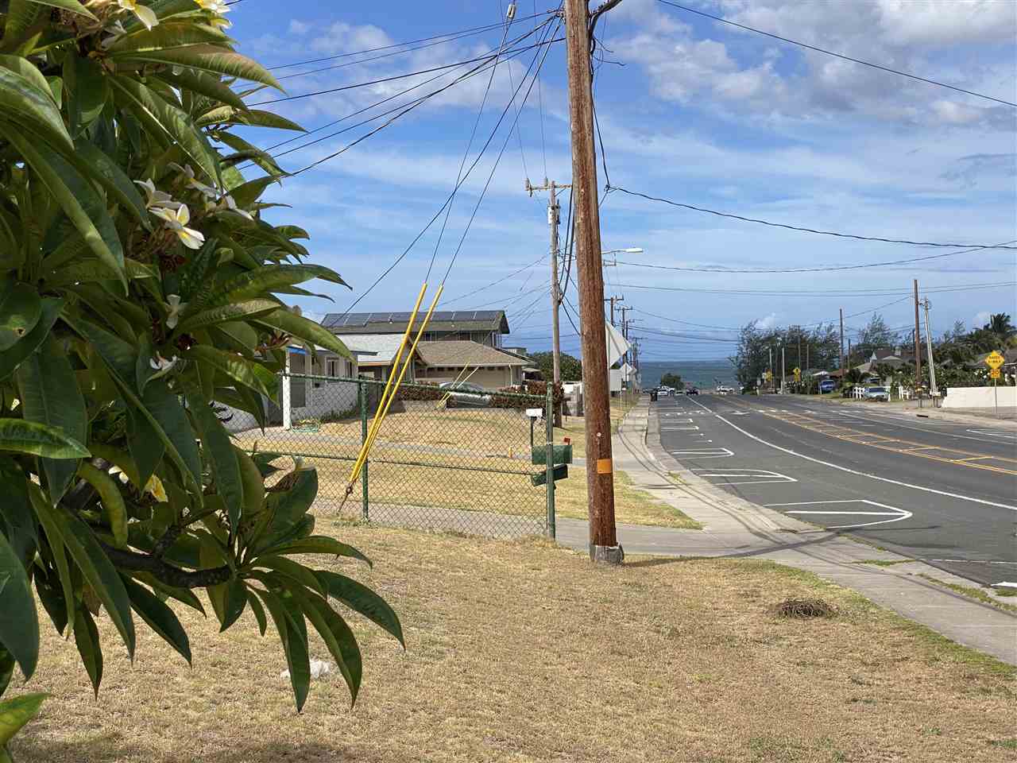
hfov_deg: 36.8
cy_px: 382
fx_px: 1528
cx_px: 508
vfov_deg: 28.0
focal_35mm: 52
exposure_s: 1/1916
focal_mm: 6
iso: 20
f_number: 2
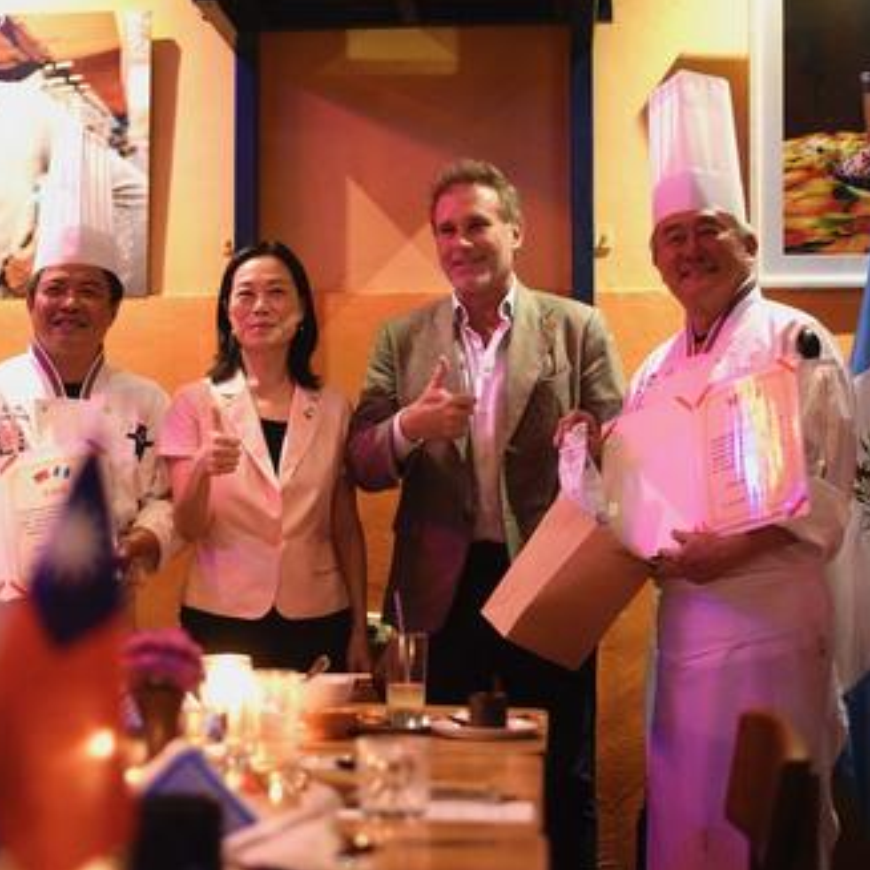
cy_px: 434
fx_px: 1848
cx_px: 351
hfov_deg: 26.4
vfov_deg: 26.5
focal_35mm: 65
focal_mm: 50
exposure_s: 1/160
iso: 4000
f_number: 1.8
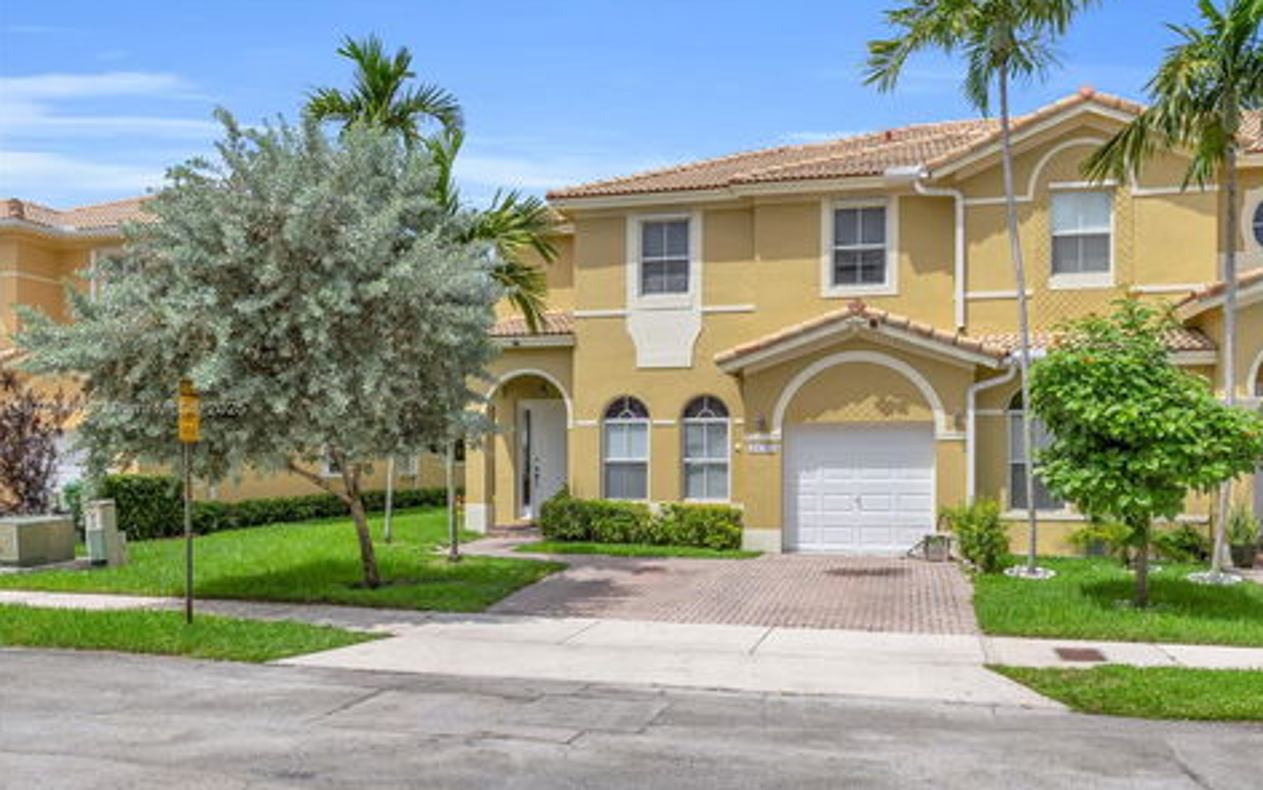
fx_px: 998
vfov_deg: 43.1
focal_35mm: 29
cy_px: 410
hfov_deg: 64.6
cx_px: 632
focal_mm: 19
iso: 100
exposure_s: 1/200
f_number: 11
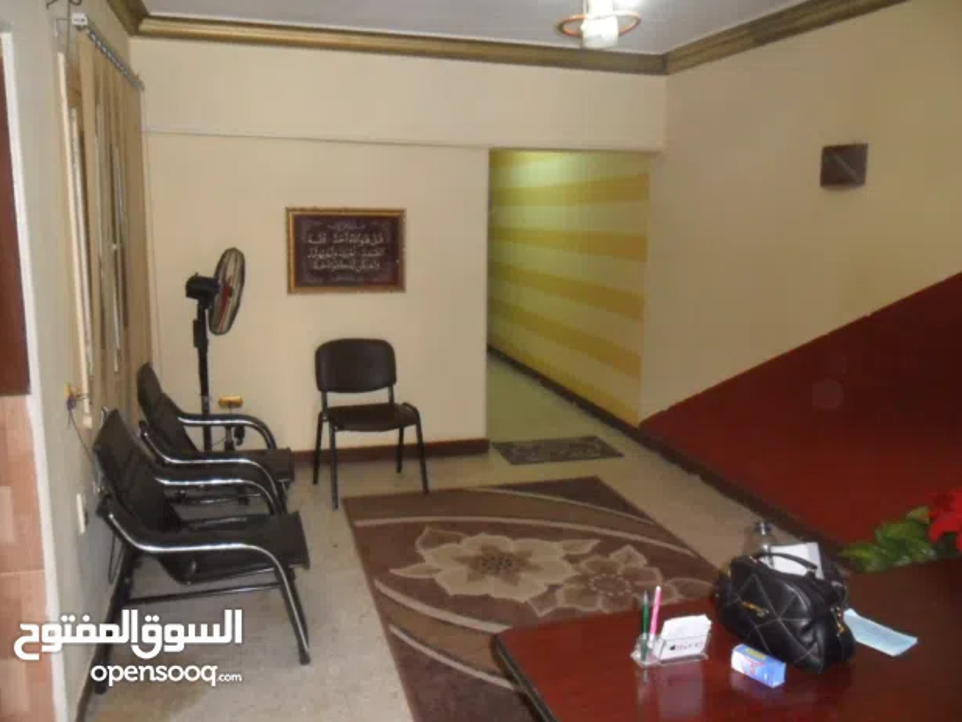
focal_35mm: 28
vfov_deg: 49.8
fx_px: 778
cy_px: 349
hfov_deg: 63.4
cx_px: 476
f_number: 3.5
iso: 320
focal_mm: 4.9
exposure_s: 1/45
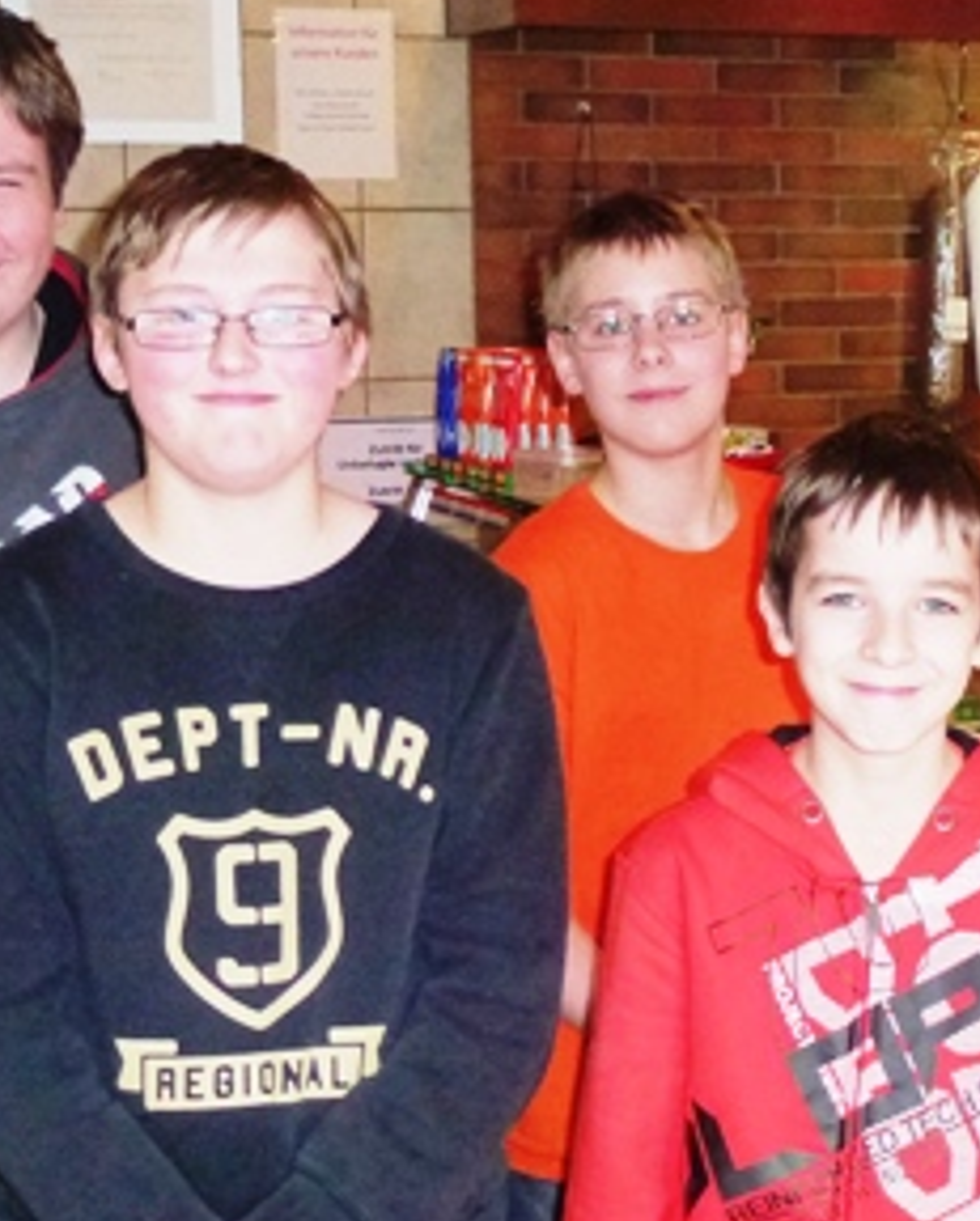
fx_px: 2823
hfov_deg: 19.1
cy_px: 653
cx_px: 980
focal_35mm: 78
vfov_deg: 24.4
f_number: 3.7
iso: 400
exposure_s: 1/60
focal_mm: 6.4
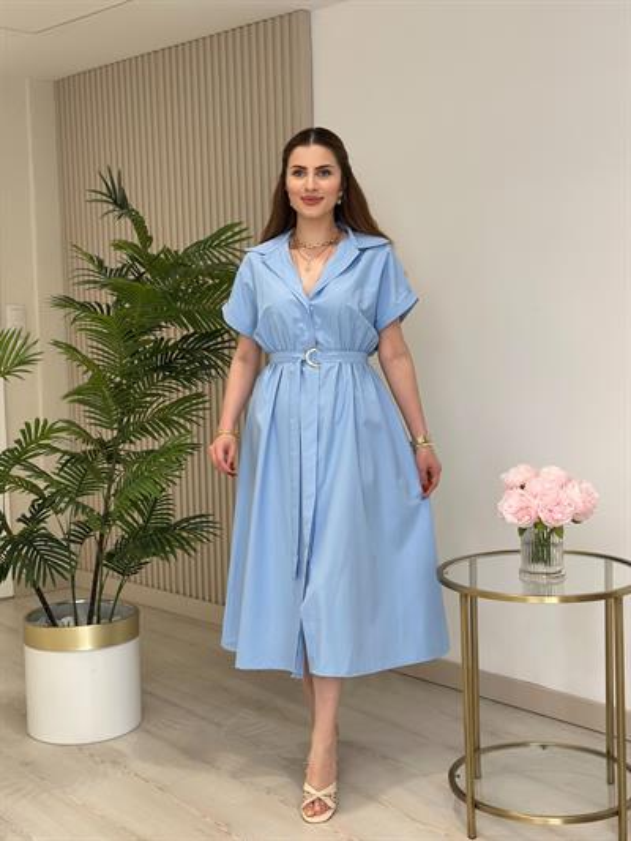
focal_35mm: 48
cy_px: 420
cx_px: 316
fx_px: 1166
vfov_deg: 39.6
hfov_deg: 30.3
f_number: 1.78
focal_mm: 6.86
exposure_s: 1/351
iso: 80
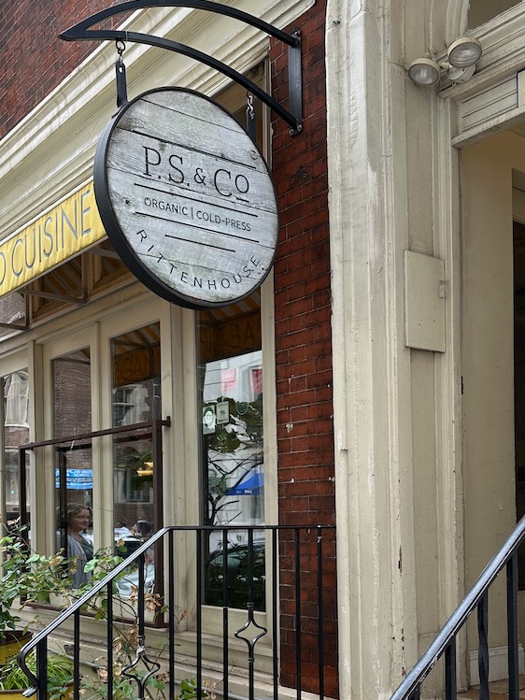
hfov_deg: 35.0
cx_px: 316
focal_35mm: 41
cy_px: 520
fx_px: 829
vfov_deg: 44.3
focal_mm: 6.86
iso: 64
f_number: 1.78
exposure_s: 1/146
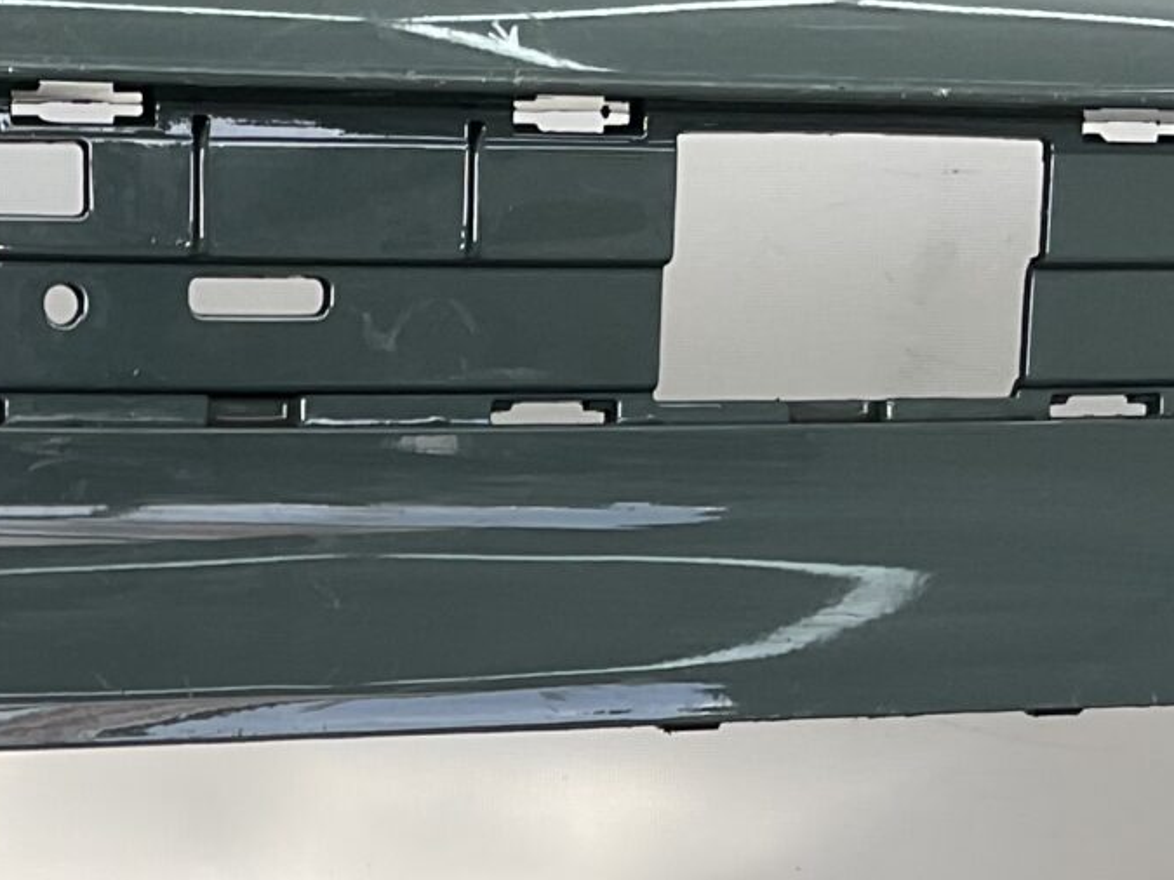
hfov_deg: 17.3
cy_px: 1270
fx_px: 3730
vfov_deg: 12.8
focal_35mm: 110
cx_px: -130
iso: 16
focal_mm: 3
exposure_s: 1/259
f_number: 1.8
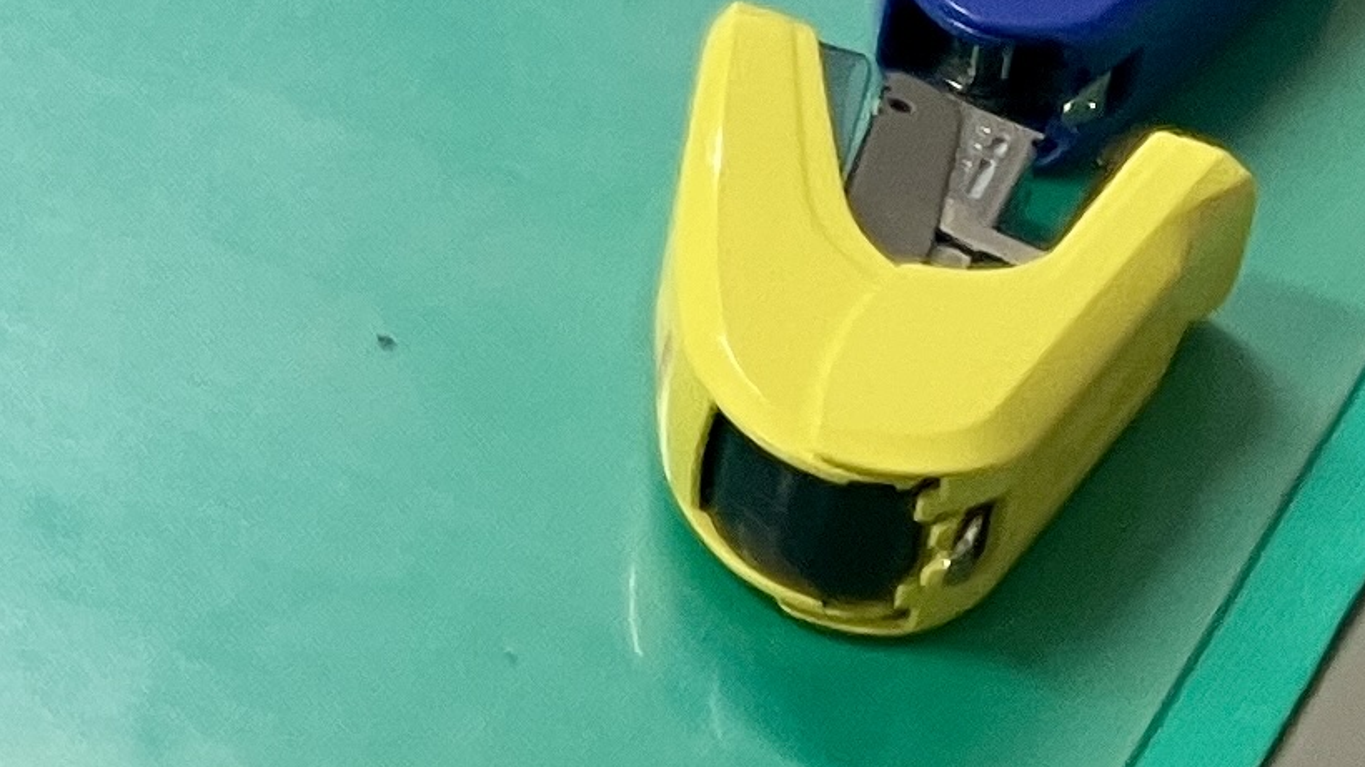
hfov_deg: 12.2
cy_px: -1171
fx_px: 5428
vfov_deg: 7.5
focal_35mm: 150
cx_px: -1600
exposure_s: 1/50
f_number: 1.8
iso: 50
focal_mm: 3.99
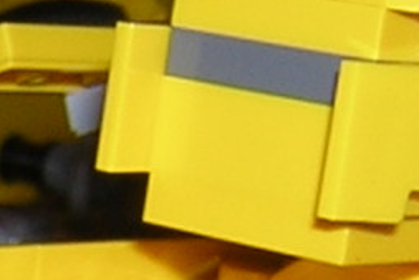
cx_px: -320
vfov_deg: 5.7
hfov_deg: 8.4
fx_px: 2760
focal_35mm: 237
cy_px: 587
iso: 100
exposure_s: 1/60.1
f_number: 5.2
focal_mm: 4.7
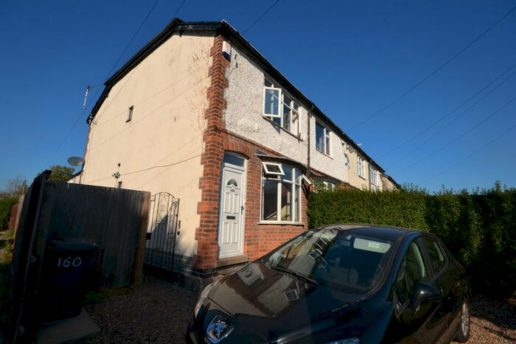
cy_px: 172
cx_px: 258
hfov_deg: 100.4
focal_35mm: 15
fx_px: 215
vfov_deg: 77.4
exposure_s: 1/200
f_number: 11
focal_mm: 10
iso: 100
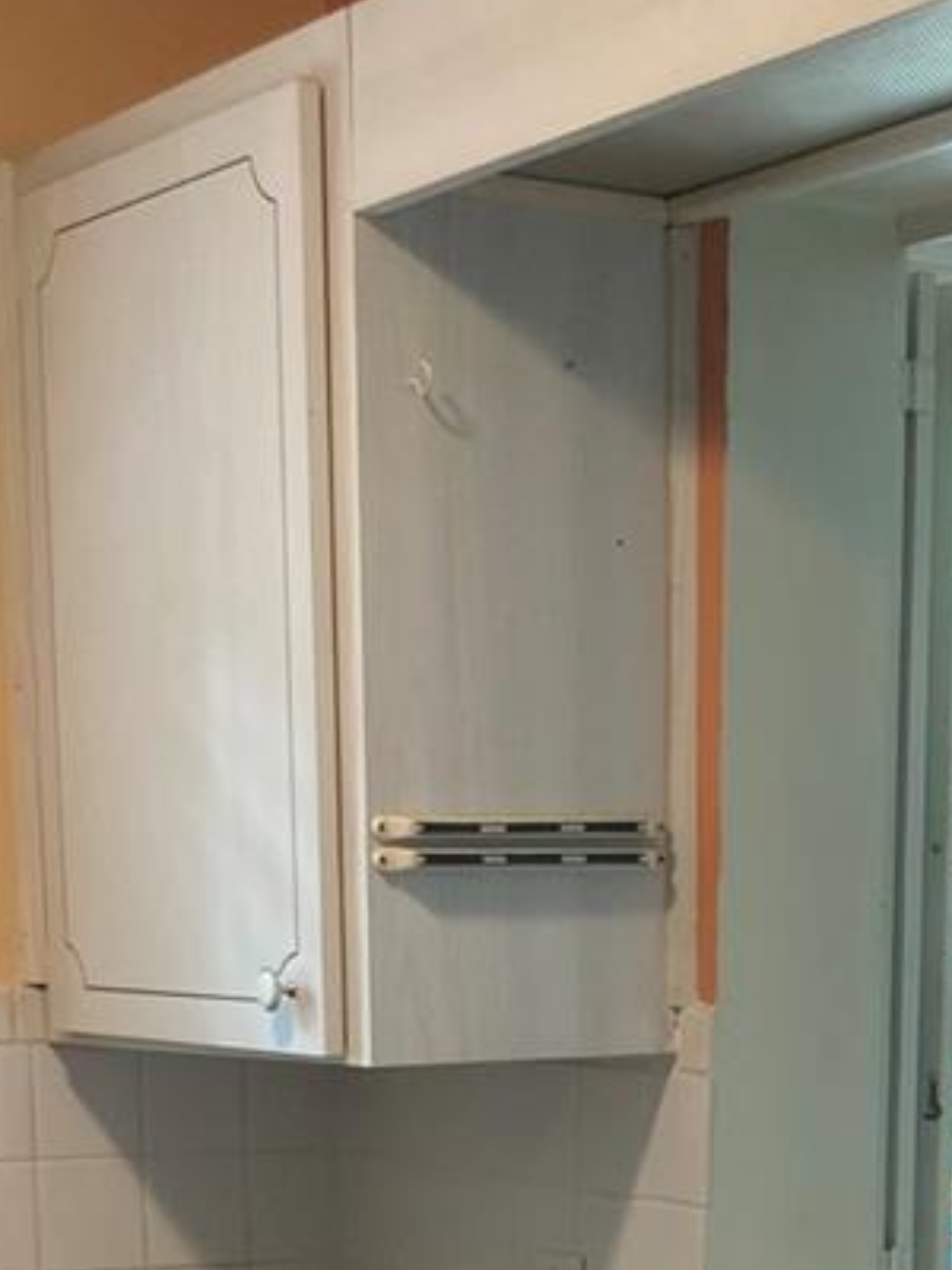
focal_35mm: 84
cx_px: 619
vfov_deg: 21.4
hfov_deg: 17.5
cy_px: 1568
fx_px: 3080
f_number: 1.8
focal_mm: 3.99
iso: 80
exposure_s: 1/60
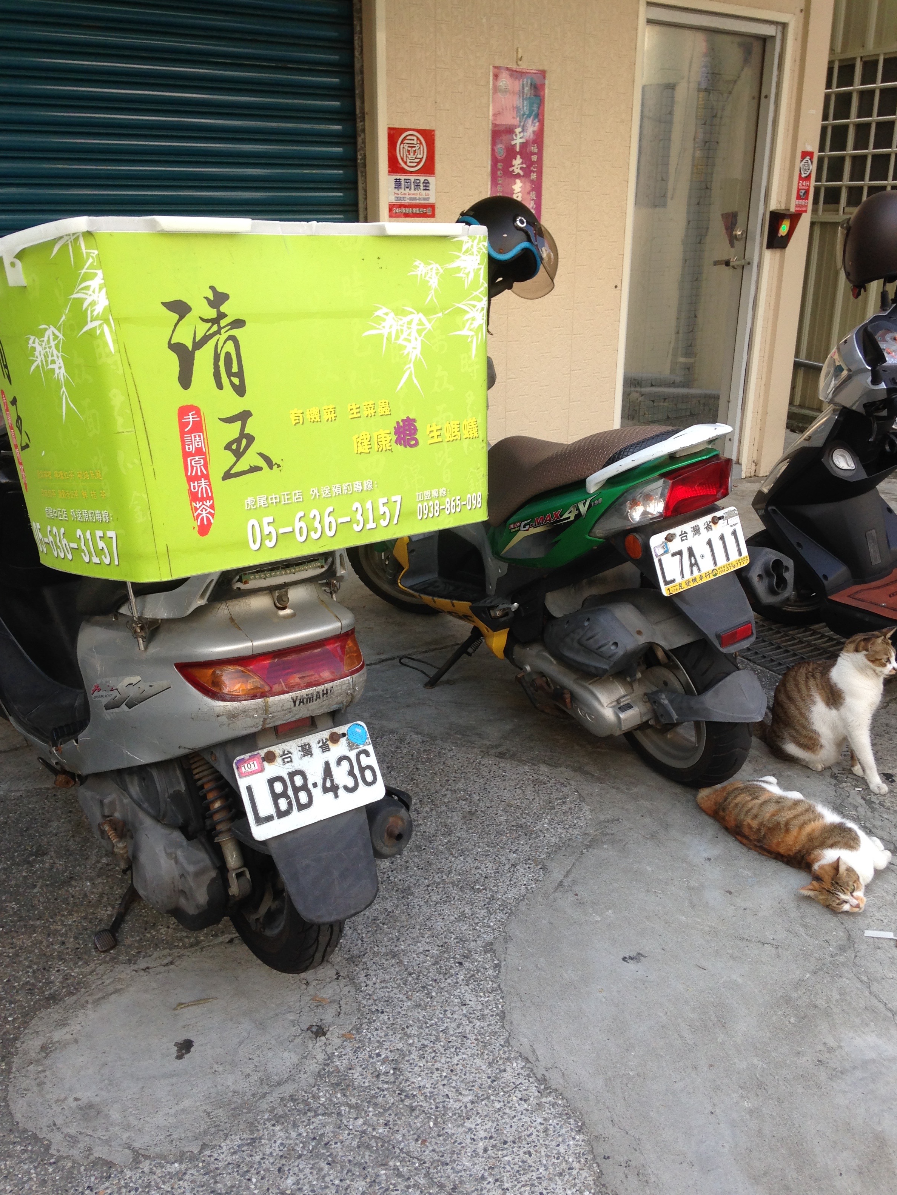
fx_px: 1175
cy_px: 610
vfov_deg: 54.0
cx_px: 459
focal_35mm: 34
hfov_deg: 41.8
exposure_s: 1/176
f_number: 2.4
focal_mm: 4.12
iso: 50
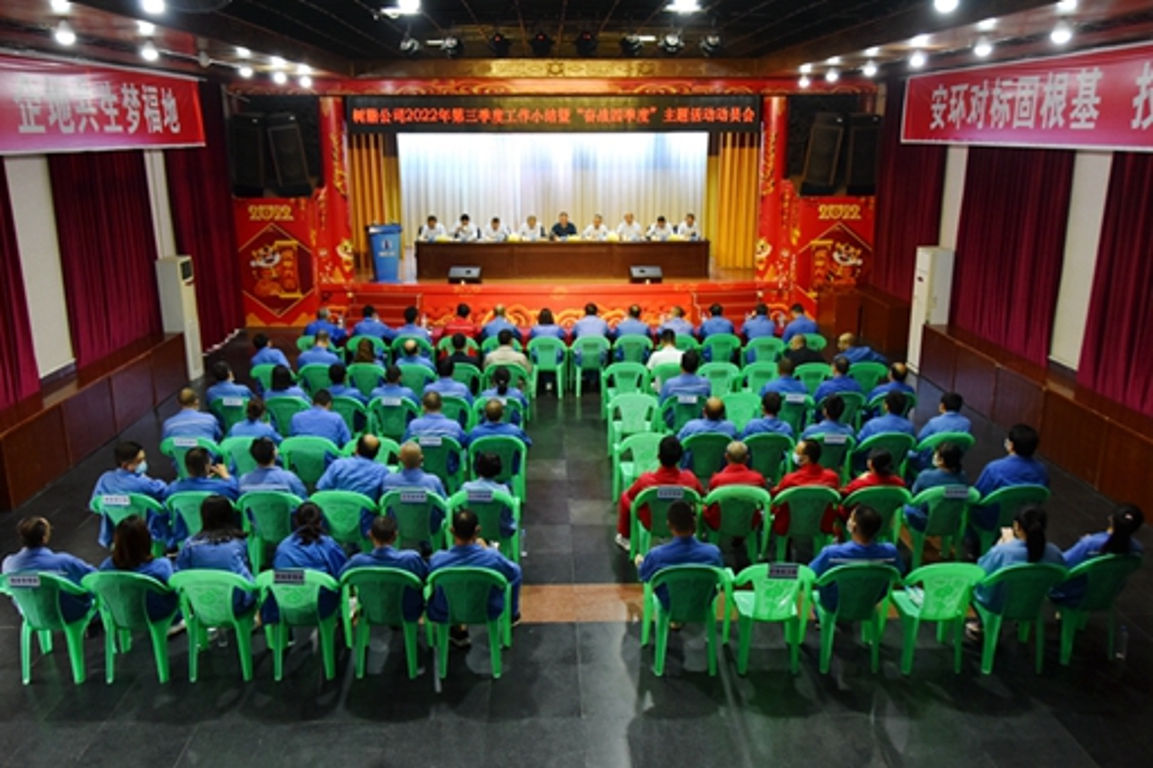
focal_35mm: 27
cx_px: 576
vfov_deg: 47.9
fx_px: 864
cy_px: 384
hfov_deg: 67.4
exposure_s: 1/200
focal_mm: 18
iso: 800
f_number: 3.5
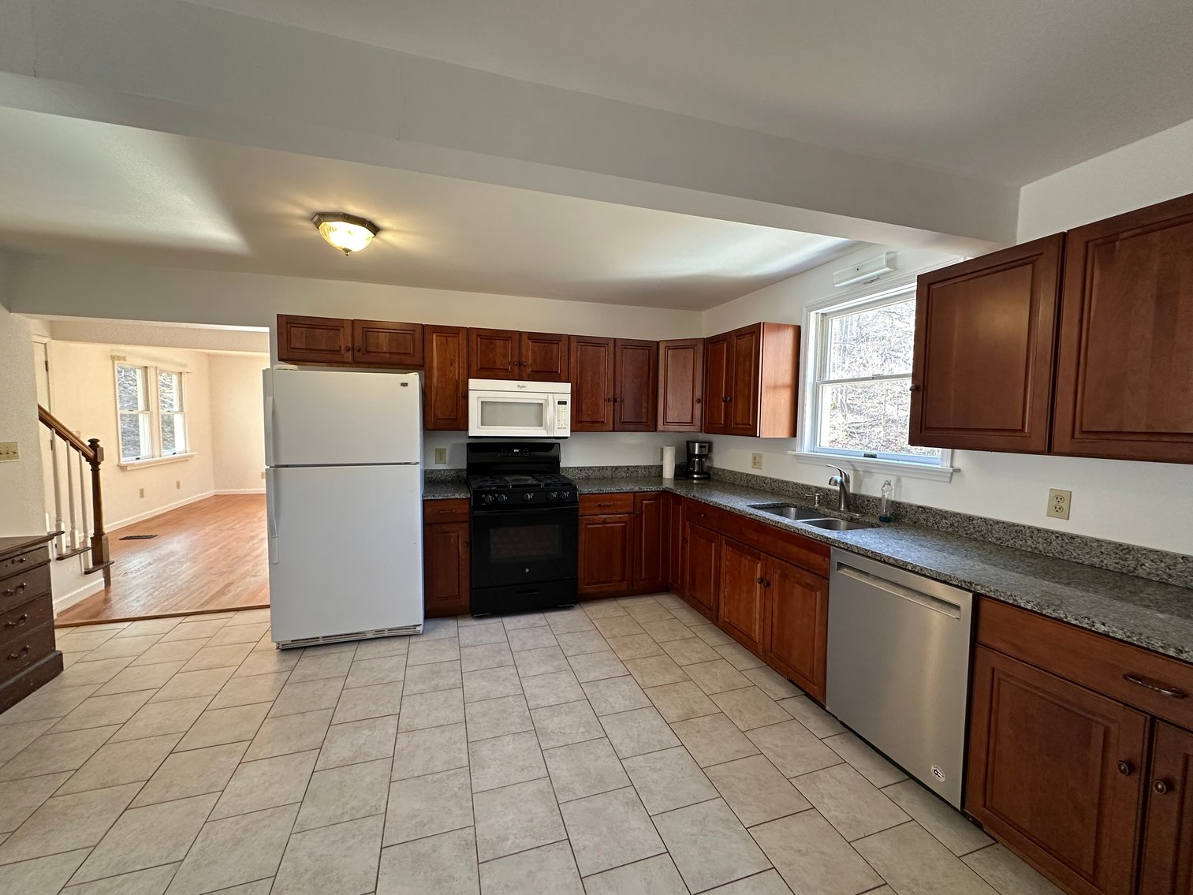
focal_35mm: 14
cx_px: 596
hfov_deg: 102.1
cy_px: 448
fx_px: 483
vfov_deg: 85.7
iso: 200
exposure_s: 1/60
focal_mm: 2.22
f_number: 2.2
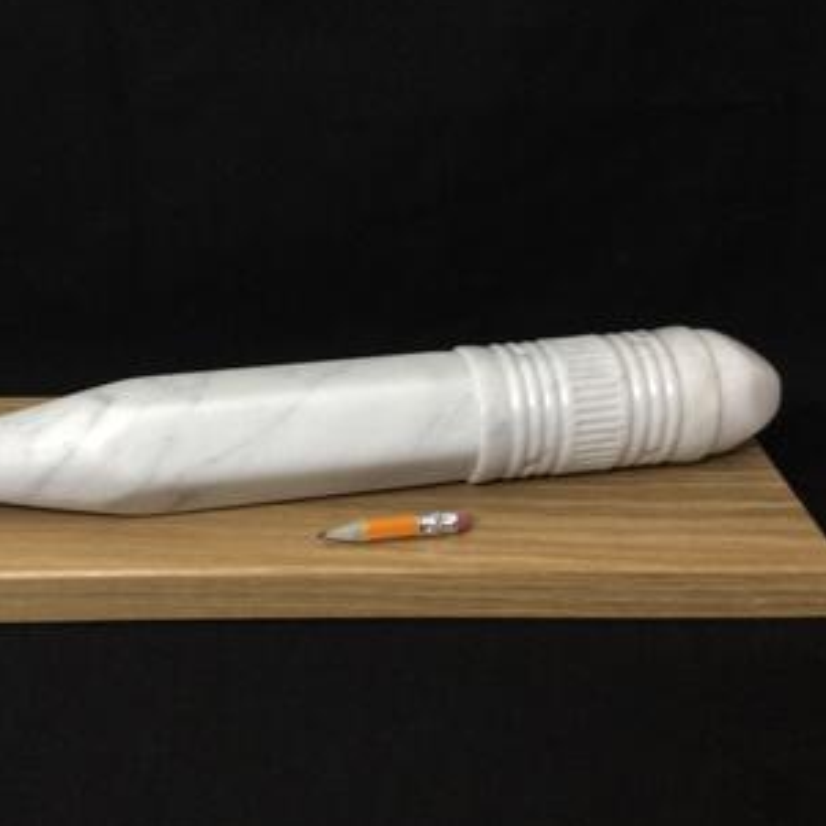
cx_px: 307
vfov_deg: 40.9
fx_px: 1107
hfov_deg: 40.6
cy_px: 403
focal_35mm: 41
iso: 125
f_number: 2.4
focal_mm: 3.3
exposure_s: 1/33
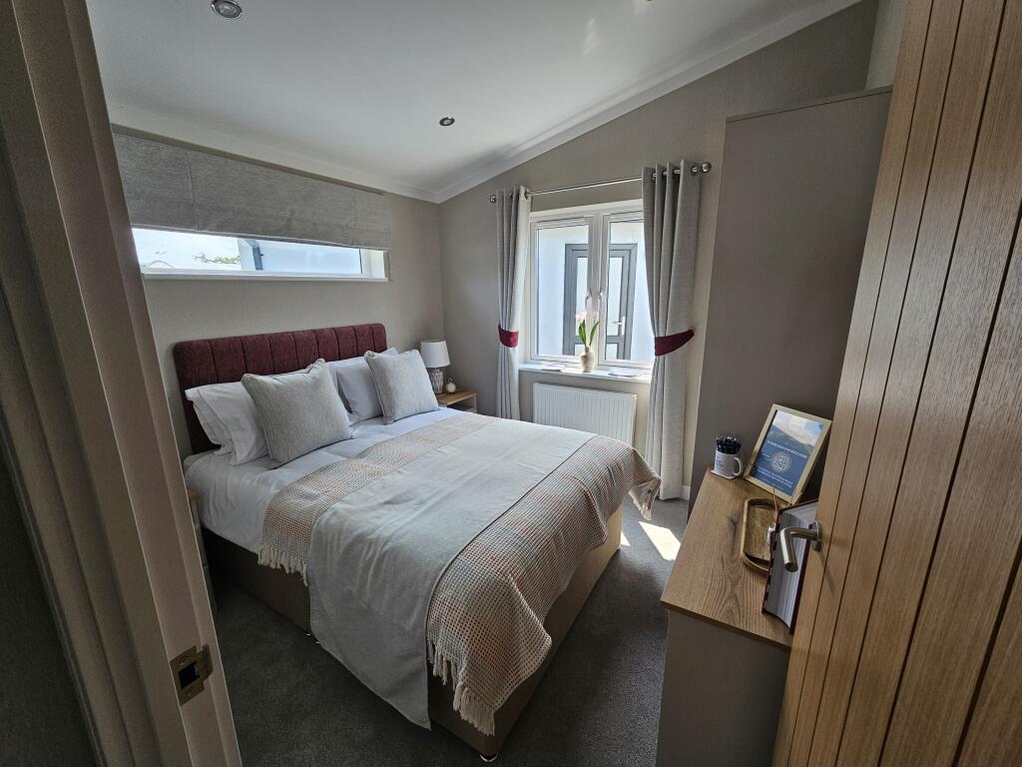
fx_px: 384
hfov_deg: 106.2
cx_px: 511
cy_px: 384
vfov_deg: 89.9
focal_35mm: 13
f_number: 2.2
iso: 50
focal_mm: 2.2
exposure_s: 1/145
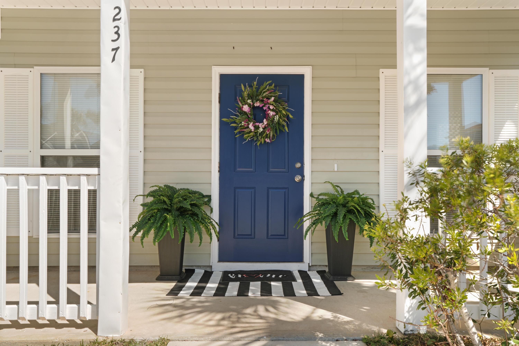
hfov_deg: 65.5
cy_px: 173
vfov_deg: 46.4
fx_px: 404
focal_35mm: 28
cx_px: 260
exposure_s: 1/4
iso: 50
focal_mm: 28
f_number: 22
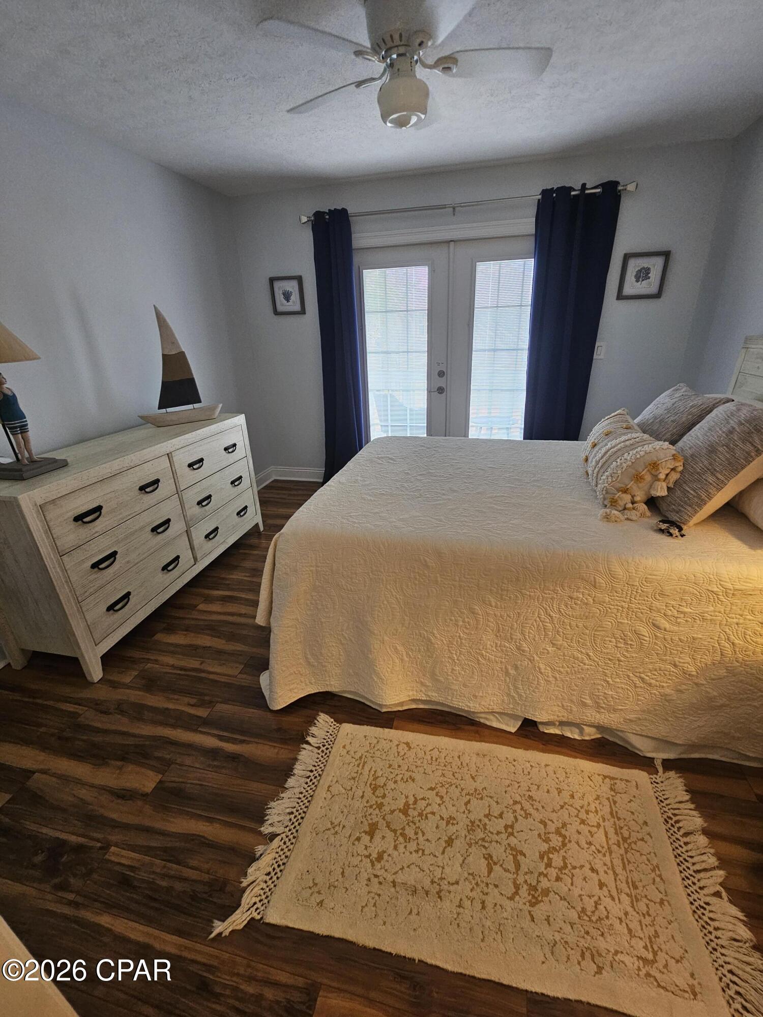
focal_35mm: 13
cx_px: 382
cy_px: 508
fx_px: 382
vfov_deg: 106.2
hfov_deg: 89.9
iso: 200
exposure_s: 1/60
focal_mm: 2.2
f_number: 2.2
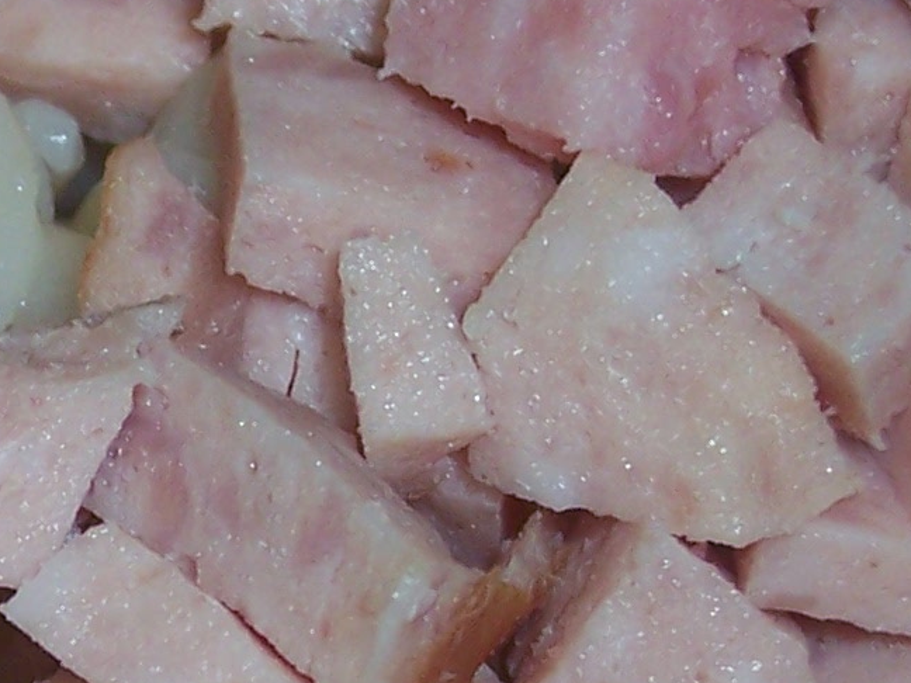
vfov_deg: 8.6
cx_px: -314
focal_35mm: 172
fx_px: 4527
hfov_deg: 11.2
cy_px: 607
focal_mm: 8
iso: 100
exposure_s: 1/60
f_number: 2.8
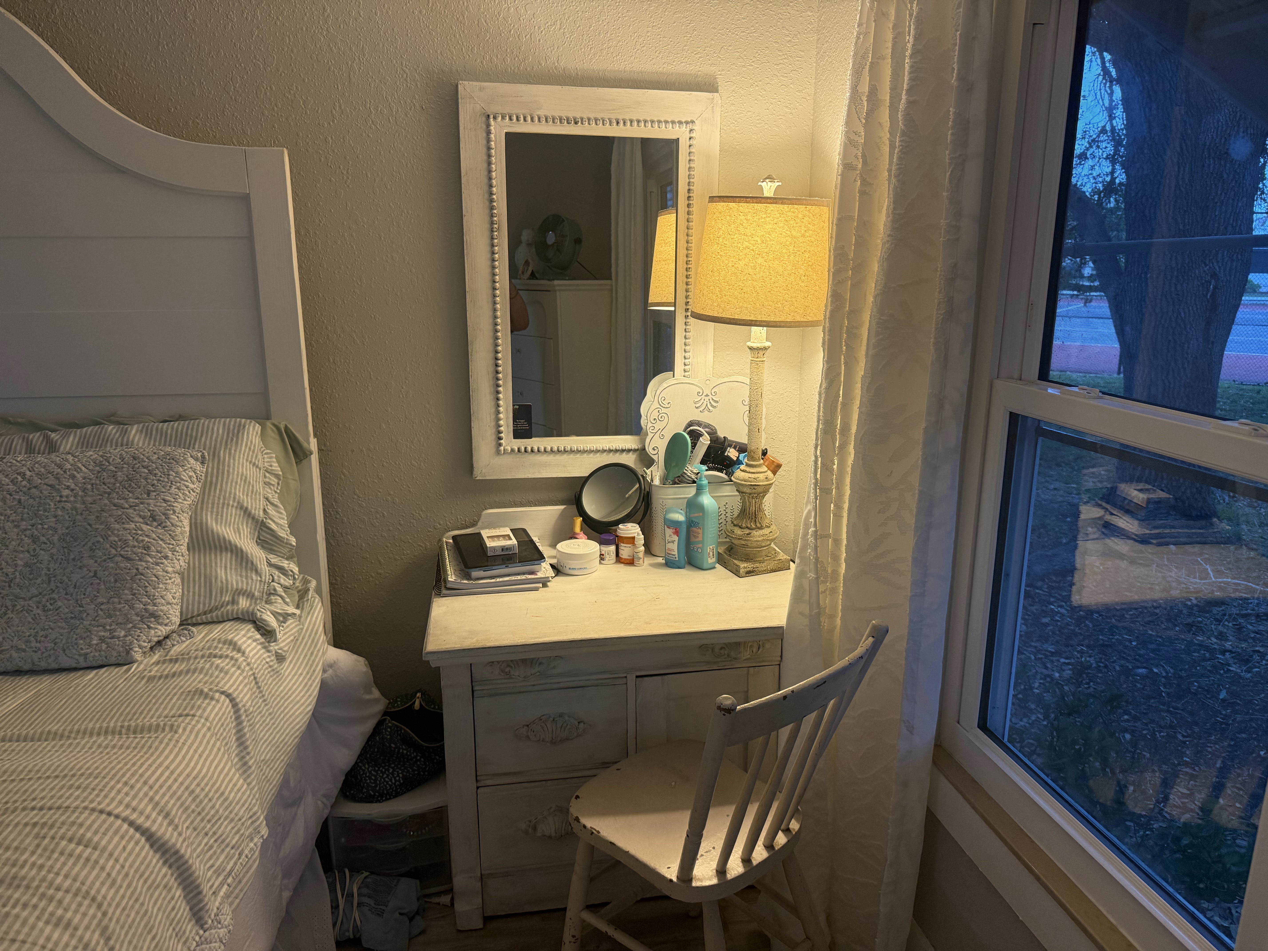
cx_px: 634
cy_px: 476
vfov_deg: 56.8
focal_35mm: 24
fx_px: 879
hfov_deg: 71.6
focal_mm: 6.76
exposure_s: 1/60
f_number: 1.78
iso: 200
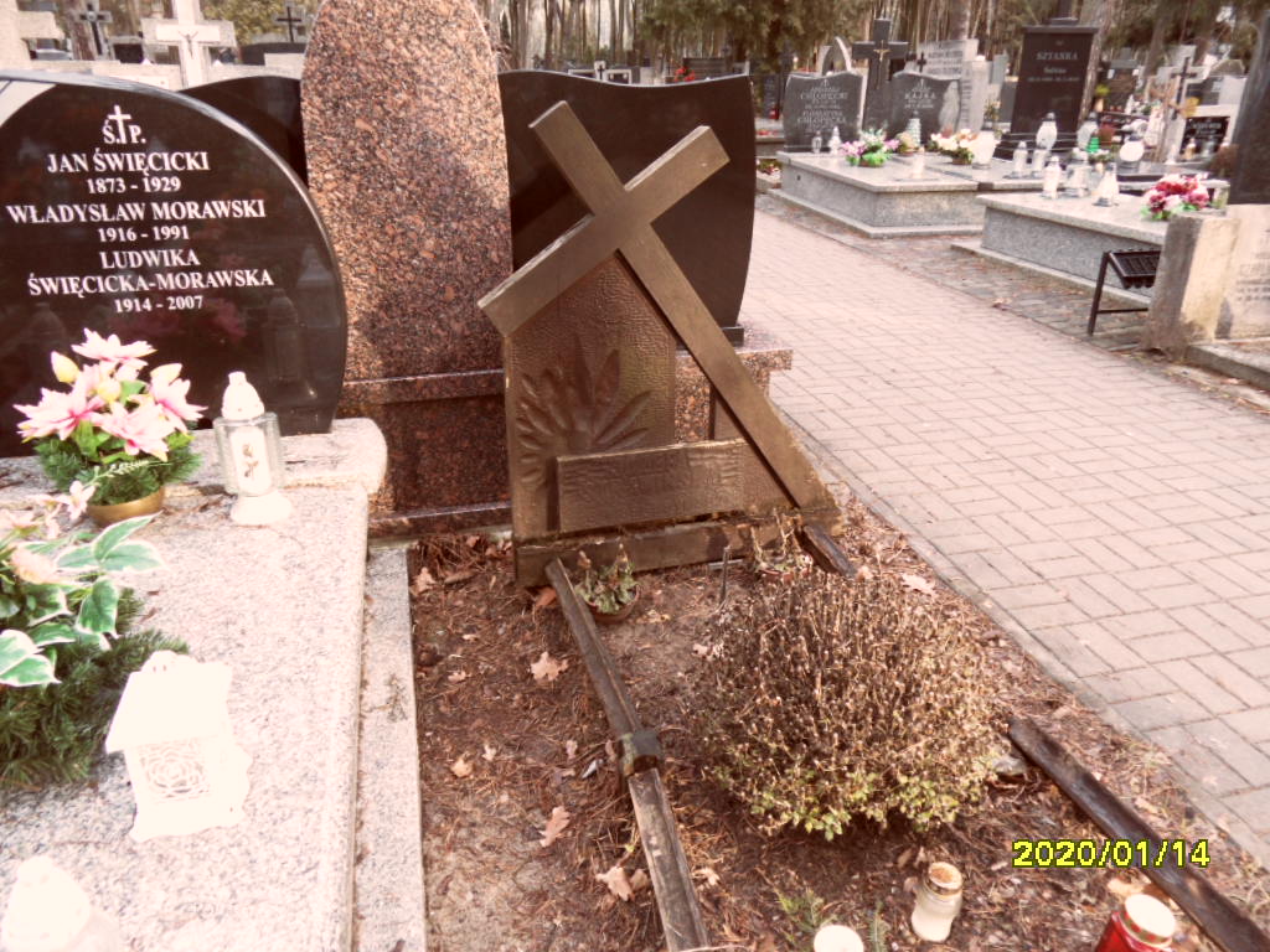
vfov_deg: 56.8
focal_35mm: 24
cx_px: 635
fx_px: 881
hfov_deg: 71.6
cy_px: 476
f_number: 3.2
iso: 100
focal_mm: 3.9
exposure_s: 1/30
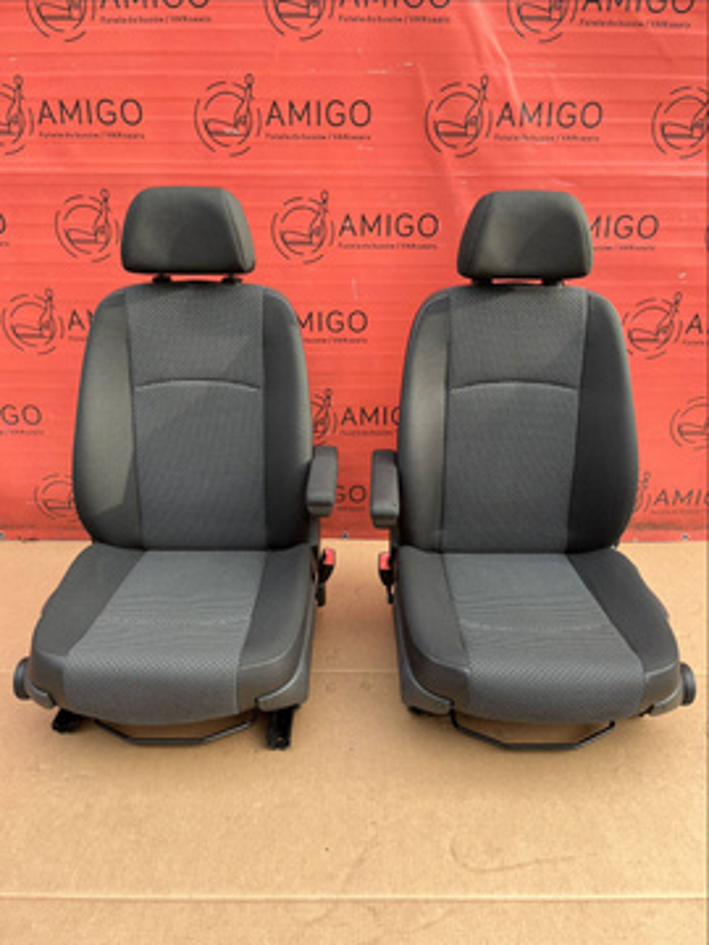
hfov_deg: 53.1
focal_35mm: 26
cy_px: 472
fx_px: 710
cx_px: 354
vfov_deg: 67.3
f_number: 1.6
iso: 50
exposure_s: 1/122
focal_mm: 5.1
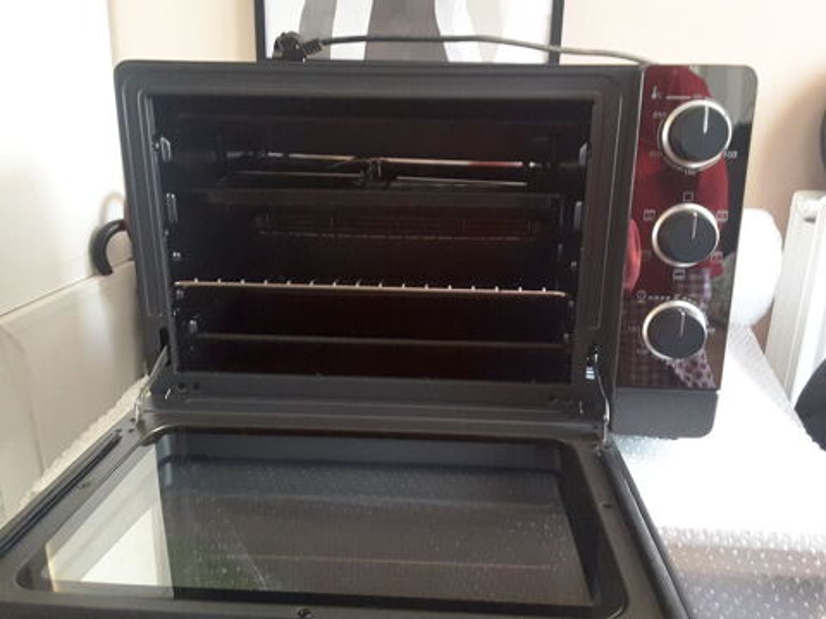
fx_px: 740
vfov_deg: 45.4
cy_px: 310
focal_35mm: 31
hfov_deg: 58.4
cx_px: 413
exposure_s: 1/17
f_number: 1.9
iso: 500
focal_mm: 2.9
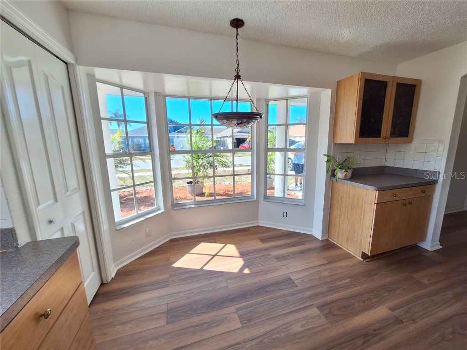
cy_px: 175
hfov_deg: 106.2
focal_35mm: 13
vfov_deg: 89.9
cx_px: 234
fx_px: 175
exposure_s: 1/316
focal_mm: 1.74
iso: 40
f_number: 2.2
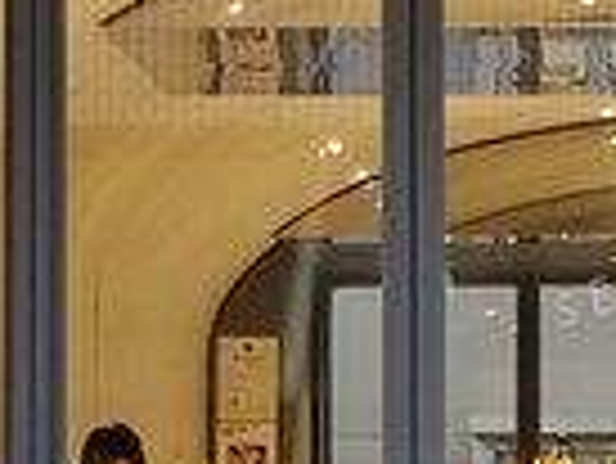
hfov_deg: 7.6
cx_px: 733
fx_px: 4577
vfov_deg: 5.8
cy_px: 437
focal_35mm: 257
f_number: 1.8
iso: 200
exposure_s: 1/33.3
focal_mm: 3.95
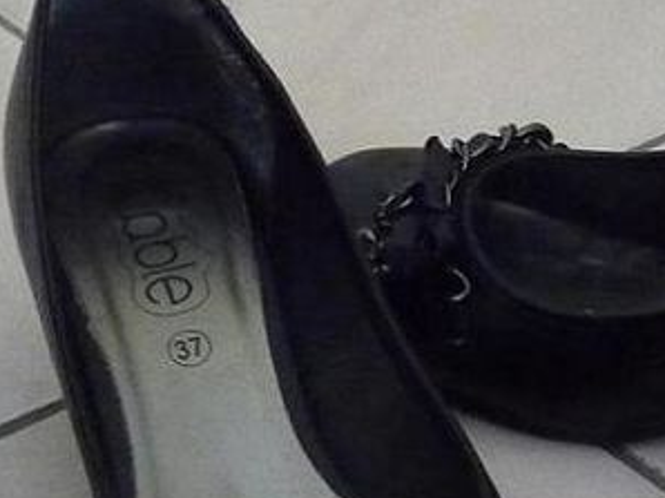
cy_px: 366
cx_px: 558
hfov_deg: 20.6
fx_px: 1804
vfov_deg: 15.6
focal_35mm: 94
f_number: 3.3
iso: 800
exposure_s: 1/15
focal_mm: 4.7
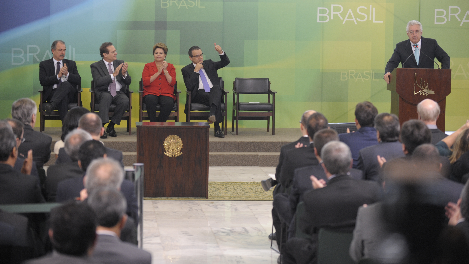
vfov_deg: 11.0
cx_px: 234
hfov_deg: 19.5
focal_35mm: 110
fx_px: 1368
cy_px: 111
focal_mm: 105
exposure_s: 1/160
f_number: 2.8
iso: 1600
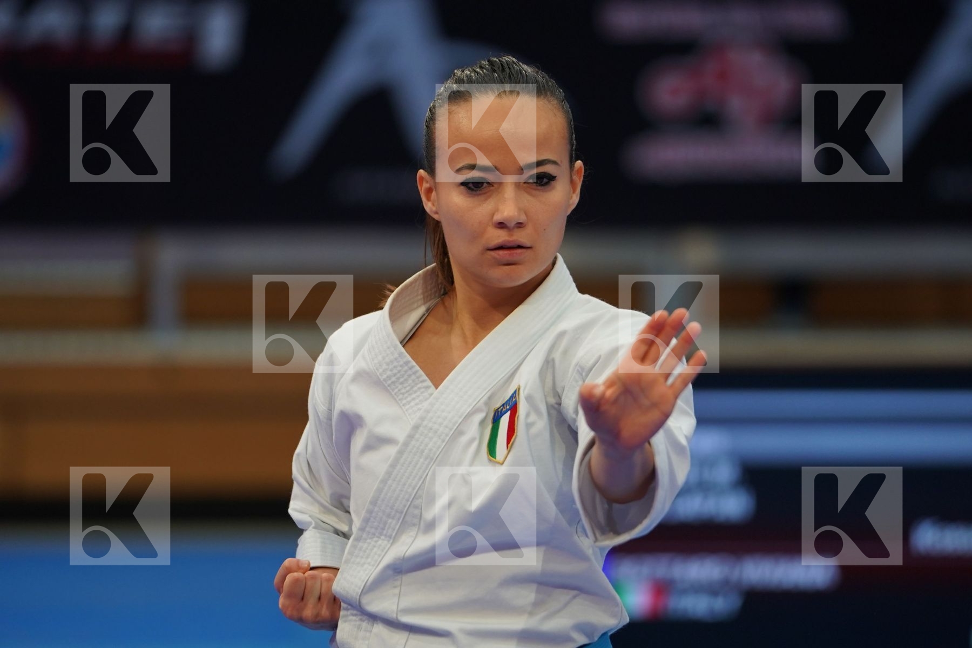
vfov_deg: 4.6
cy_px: 324
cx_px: 486
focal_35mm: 300
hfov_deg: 6.9
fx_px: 8099
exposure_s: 1/500
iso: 640
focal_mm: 200
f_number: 2.8
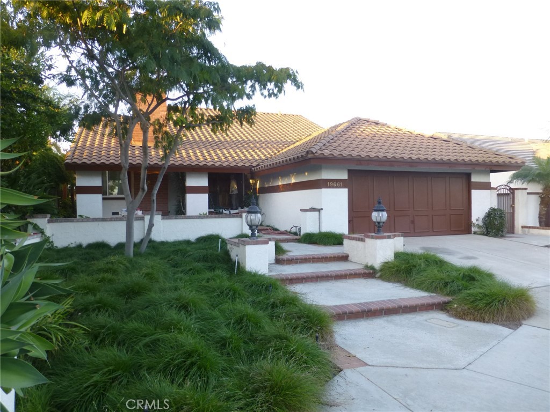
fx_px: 381
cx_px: 275
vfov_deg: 56.8
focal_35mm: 24
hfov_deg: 71.6
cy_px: 206
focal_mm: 4.3
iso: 160
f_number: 3.3
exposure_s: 1/60
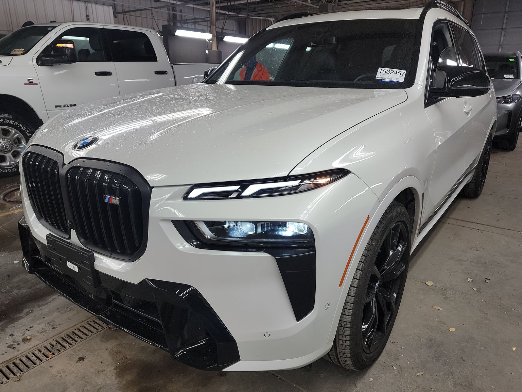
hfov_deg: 69.4
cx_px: 264
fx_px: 377
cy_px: 201
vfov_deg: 54.9
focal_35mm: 25
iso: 62
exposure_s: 1/59
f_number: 1.8
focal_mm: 6.7
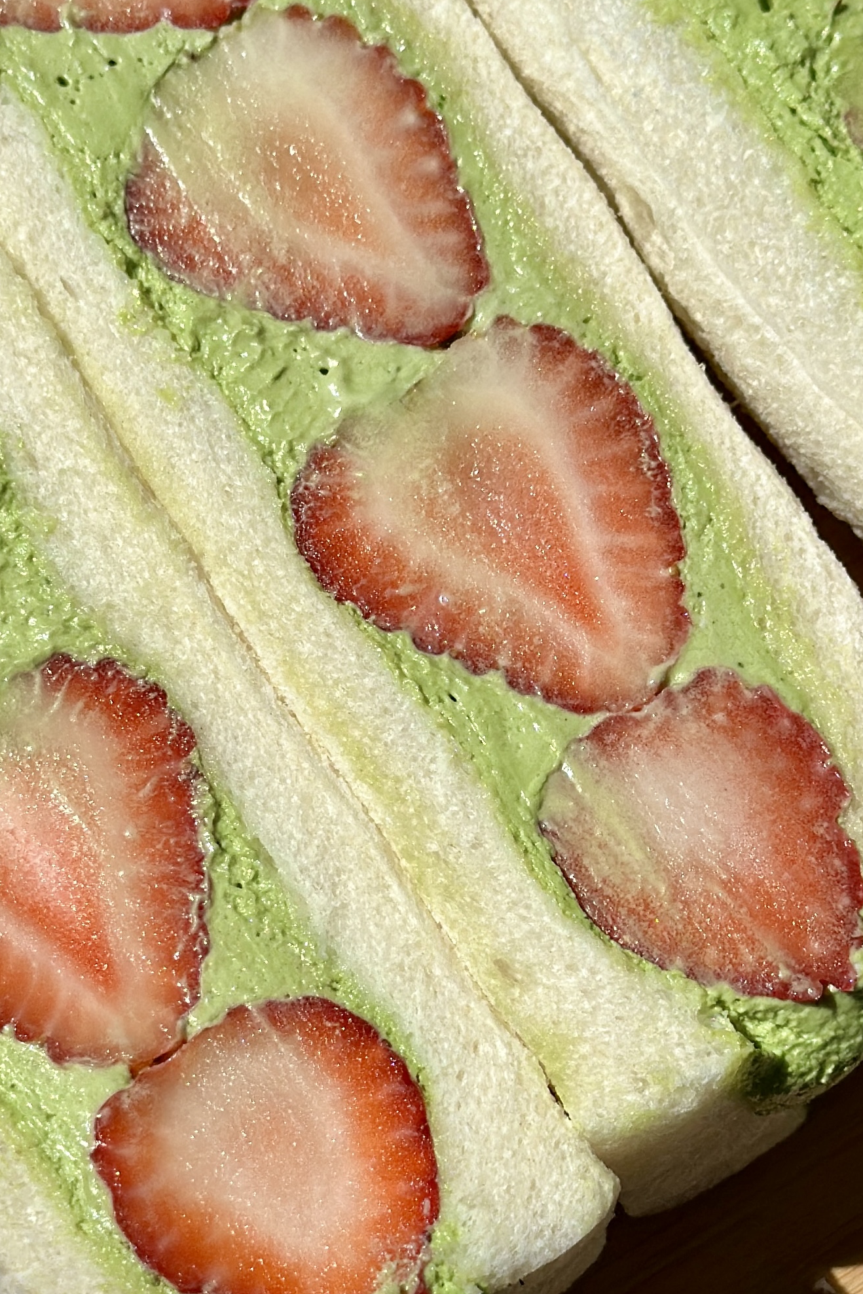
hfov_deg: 16.0
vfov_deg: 23.9
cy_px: 579
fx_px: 3056
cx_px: 163
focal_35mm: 85
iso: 80
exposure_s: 1/4016
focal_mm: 6.86
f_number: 1.78
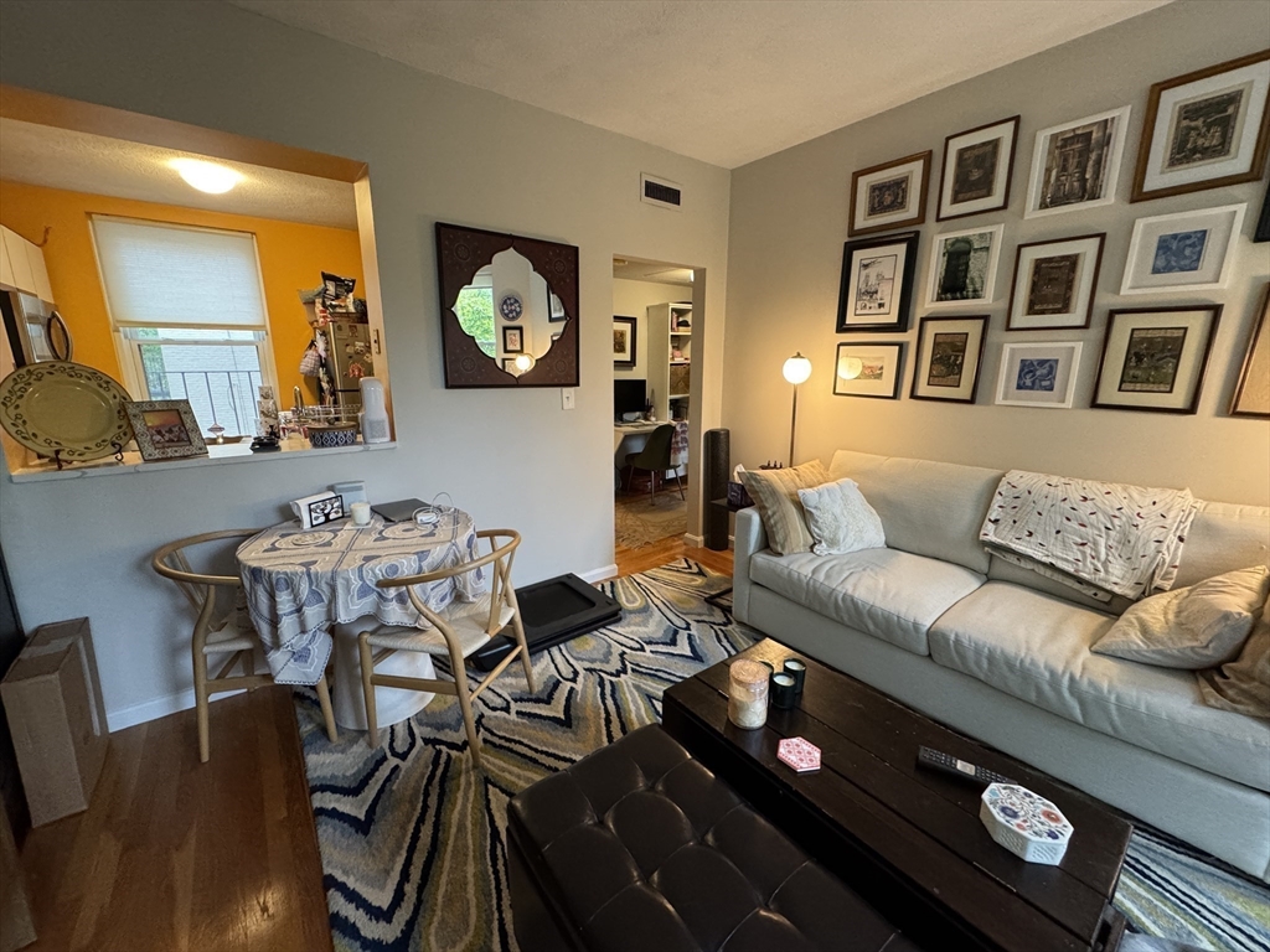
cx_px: 635
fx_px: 514
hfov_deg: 102.1
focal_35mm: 14
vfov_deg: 85.7
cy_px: 476
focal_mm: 2.22
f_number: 2.2
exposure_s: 1/60
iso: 500
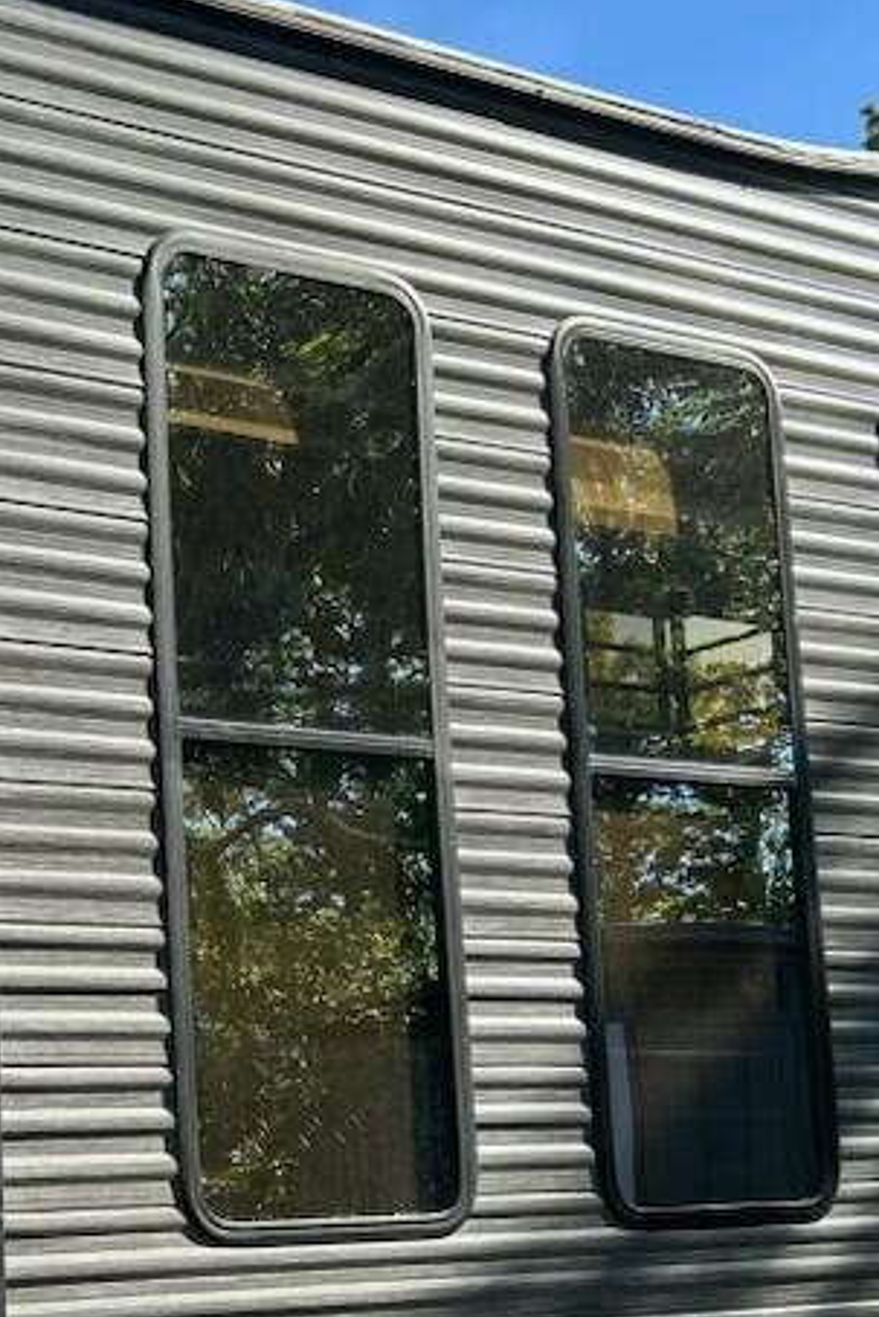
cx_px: 44
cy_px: 920
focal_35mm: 61
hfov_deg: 21.6
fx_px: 2232
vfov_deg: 32.5
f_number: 1.5
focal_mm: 5.7
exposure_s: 1/666
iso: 50
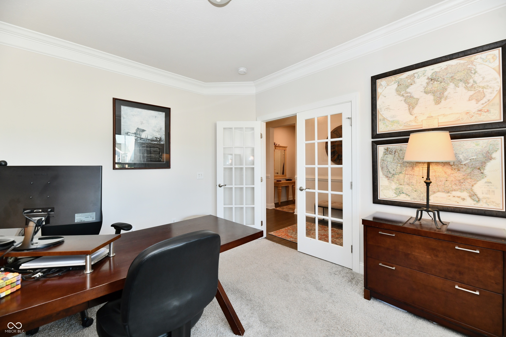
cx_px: 253
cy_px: 168
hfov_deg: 104.3
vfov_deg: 81.2
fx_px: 197
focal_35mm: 14
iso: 640
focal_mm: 14
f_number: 6.3
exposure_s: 1/60
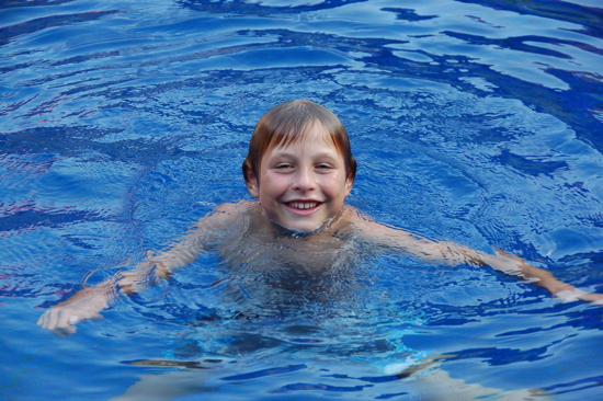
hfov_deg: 14.9
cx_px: 302
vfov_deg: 9.9
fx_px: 2310
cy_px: 200
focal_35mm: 138
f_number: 5.6
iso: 800
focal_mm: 92
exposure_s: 1/160
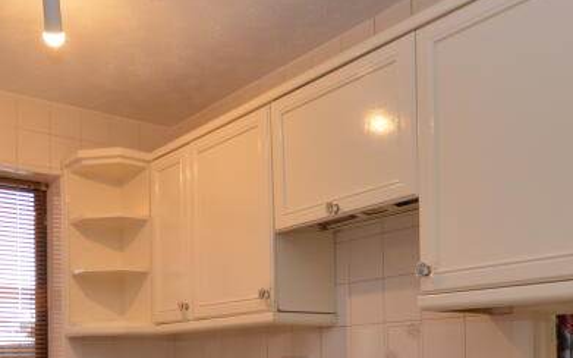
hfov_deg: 48.6
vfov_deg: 29.9
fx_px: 624
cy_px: 353
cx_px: 199
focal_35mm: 40
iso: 450
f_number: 4
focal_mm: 10
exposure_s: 1/60
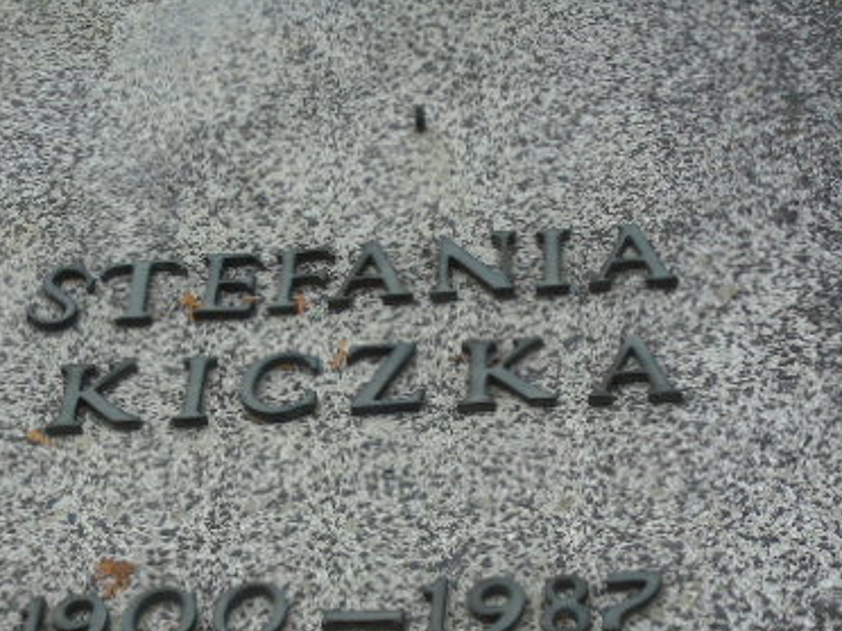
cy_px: 538
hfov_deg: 21.1
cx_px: 340
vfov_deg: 15.7
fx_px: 2262
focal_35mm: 93
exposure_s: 1/200
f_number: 4.3
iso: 80
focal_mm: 9.6
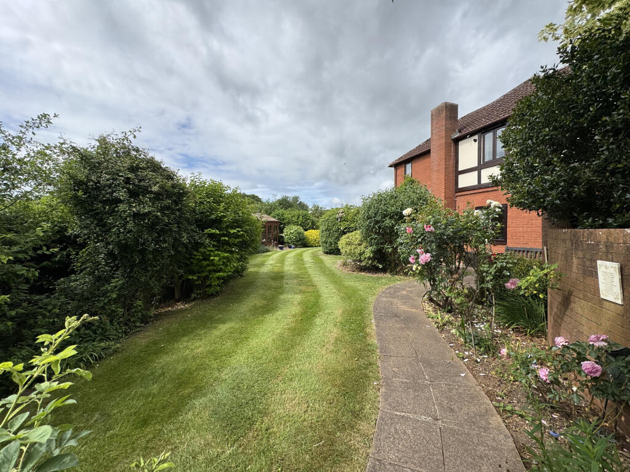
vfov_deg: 85.7
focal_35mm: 14
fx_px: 255
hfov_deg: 102.1
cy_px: 236
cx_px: 315
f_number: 2.2
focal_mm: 2.22
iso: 50
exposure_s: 1/1976
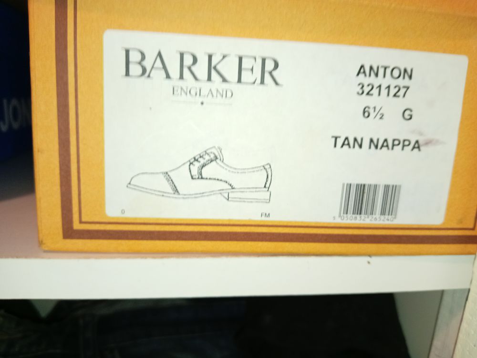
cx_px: 238
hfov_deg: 65.3
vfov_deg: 51.4
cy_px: 179
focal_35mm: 27
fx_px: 372
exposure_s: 1/25
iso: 850
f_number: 1.8
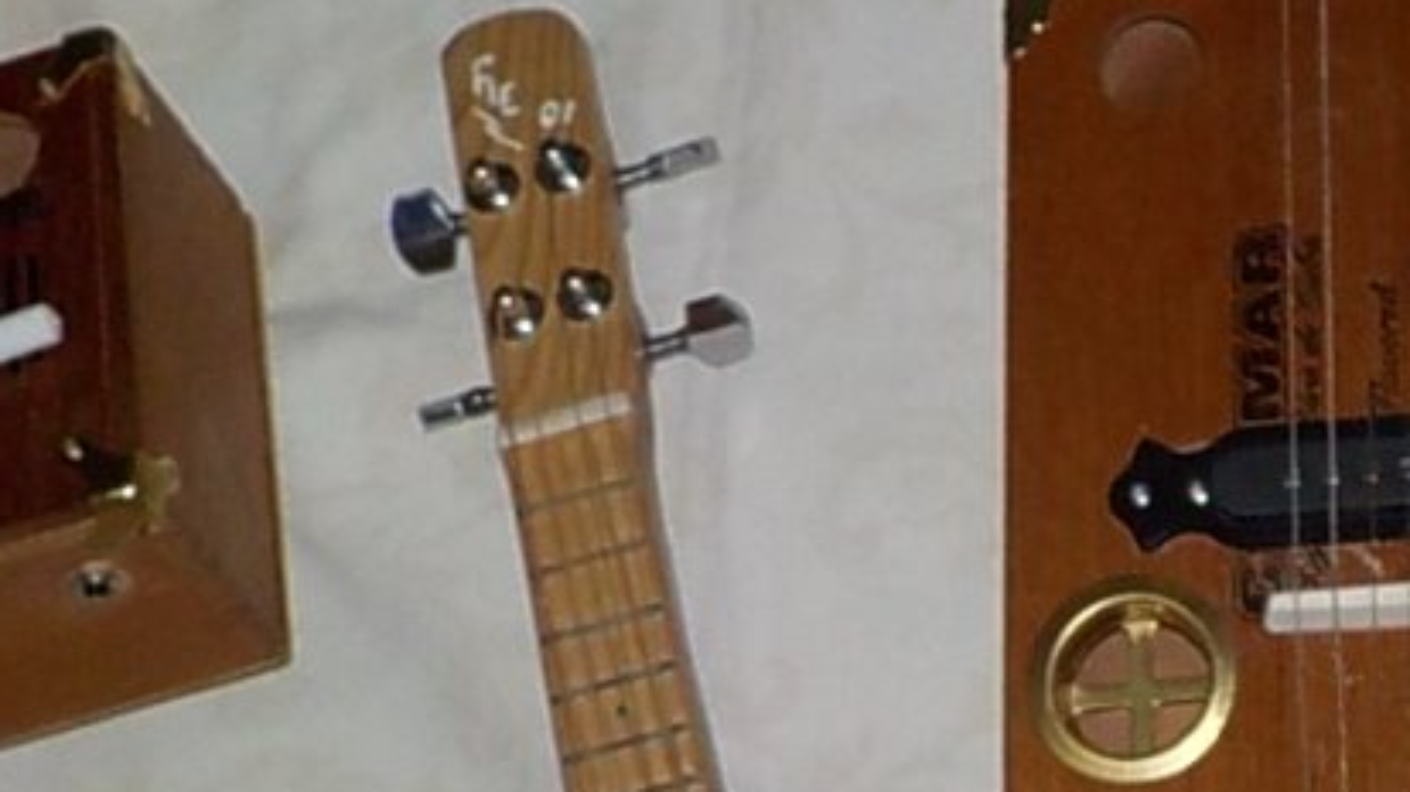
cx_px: 1437
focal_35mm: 114
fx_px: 4261
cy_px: 638
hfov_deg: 18.3
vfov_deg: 10.6
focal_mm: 4.1
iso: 200
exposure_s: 1/30
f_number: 3.3
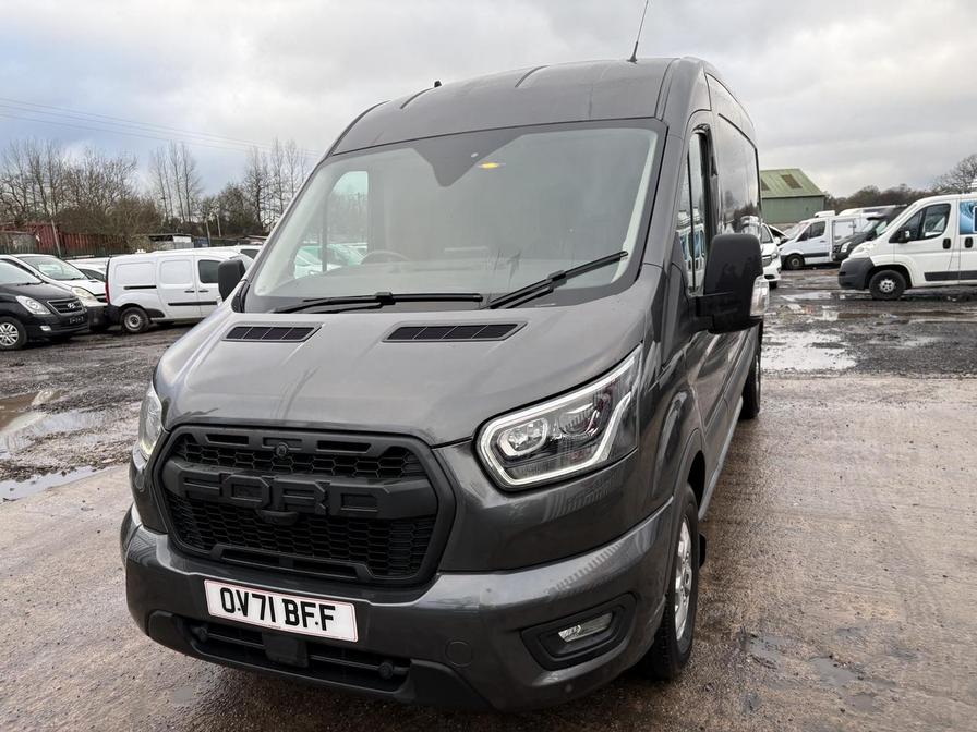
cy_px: 366
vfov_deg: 53.1
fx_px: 734
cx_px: 488
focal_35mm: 26
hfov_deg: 67.3
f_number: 1.6
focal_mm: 5.96
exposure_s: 1/170
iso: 40
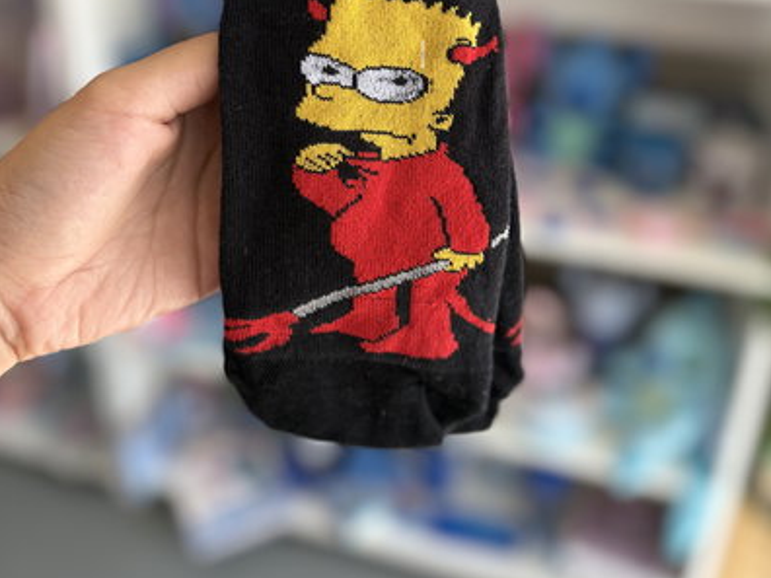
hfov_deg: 52.6
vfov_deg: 39.3
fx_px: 780
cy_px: 124
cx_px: 386
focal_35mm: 35
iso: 40
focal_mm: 5.96
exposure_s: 1/204
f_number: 1.6
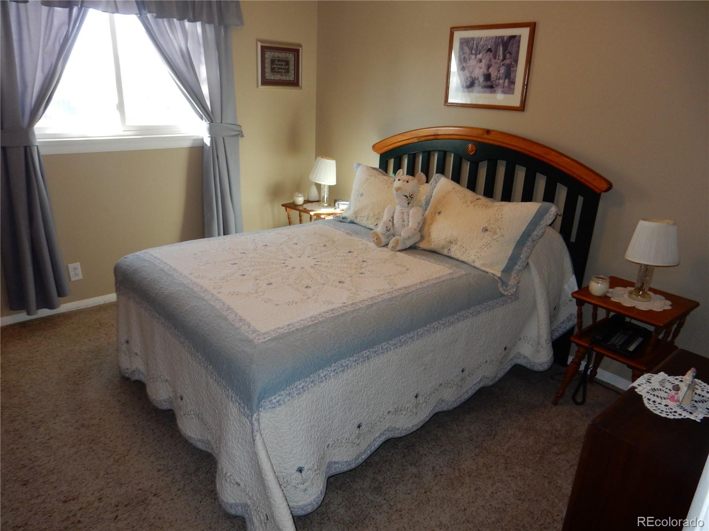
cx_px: 354
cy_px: 266
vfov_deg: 54.9
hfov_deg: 69.4
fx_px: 512
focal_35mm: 25
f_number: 3.7
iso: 200
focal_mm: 4.5
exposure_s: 1/30
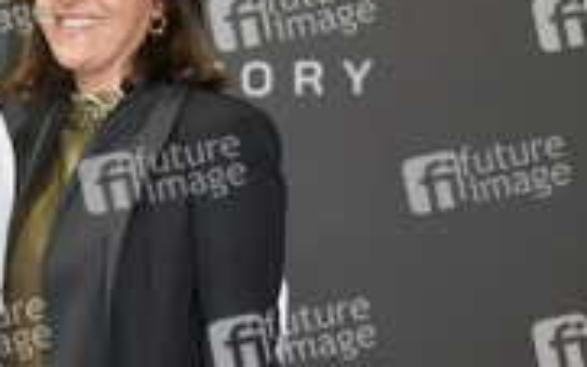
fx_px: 1951
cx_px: -118
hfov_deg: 16.4
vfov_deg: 10.7
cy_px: 257
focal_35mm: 122
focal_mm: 48
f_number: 5.6
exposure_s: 1/250
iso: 1250
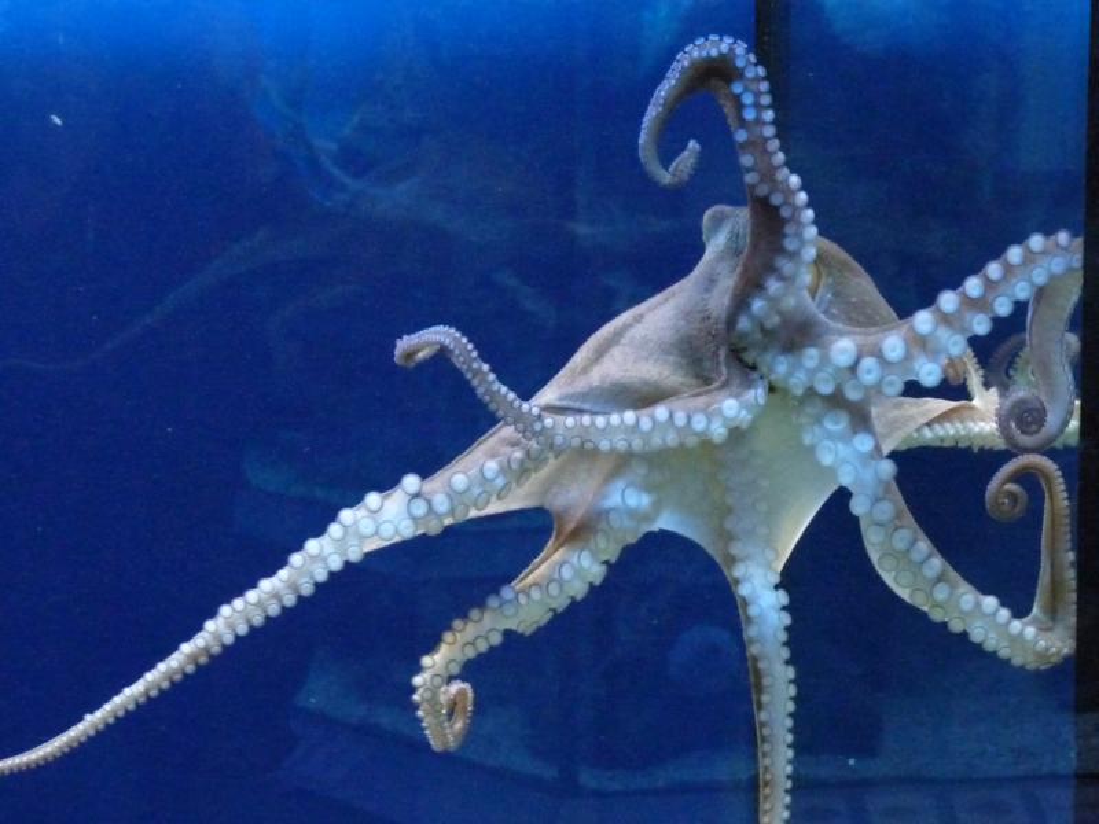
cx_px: 550
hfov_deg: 22.0
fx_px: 2826
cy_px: 412
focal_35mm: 89
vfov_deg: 16.6
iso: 800
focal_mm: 11.1
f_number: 3.4
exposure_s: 1/15
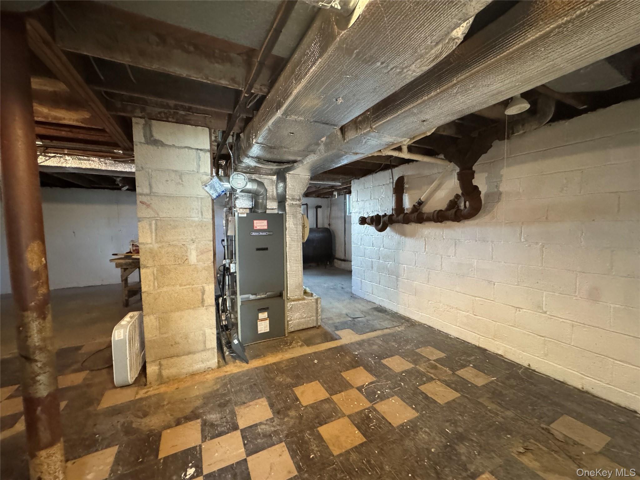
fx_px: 259
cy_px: 240
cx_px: 320
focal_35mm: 14
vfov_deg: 85.7
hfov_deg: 102.1
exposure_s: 1/60
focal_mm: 2.22
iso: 1250
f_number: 2.2
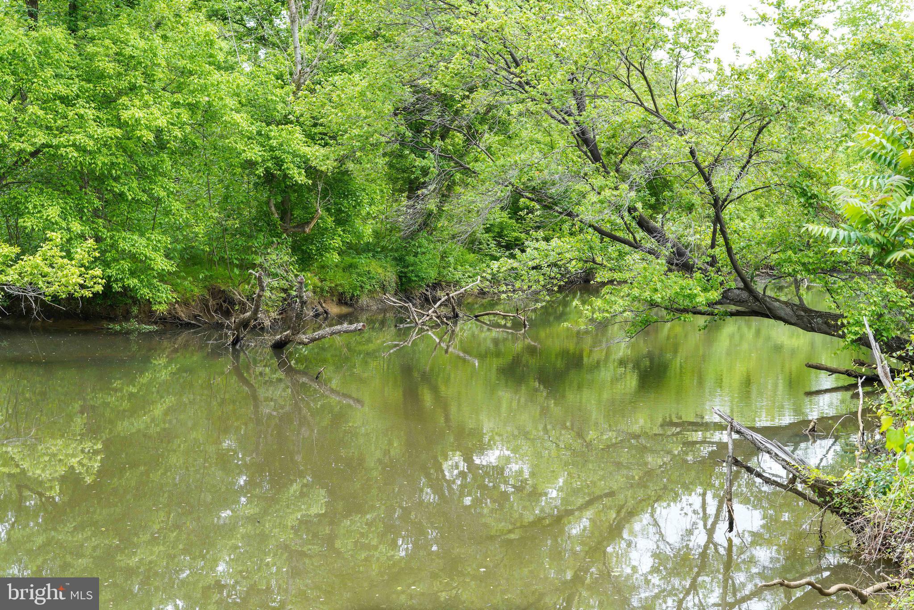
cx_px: 457
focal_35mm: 50
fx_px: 1269
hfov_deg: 39.6
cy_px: 305
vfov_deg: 27.0
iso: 160
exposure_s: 1/100
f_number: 4.5
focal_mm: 50
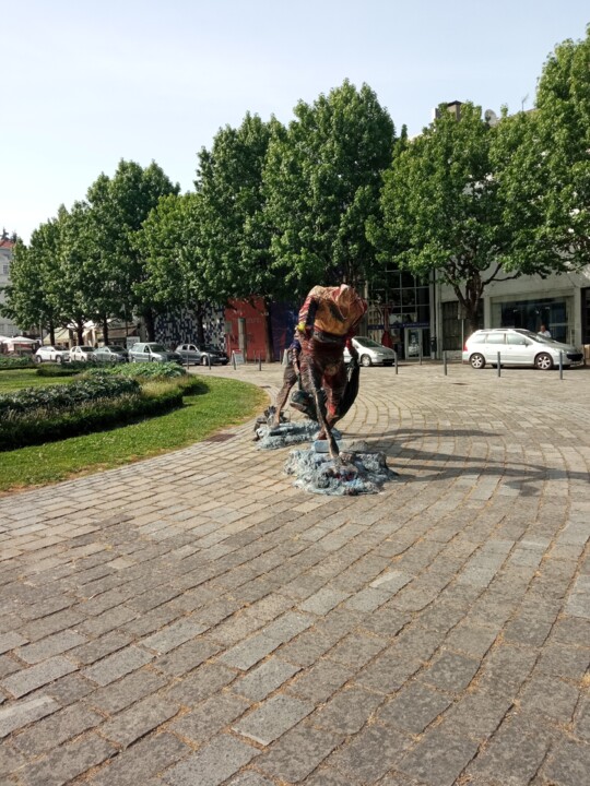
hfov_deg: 51.4
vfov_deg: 65.3
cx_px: 295
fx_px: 614
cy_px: 393
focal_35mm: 27
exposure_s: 1/606
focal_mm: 3.79
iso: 111
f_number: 2.2
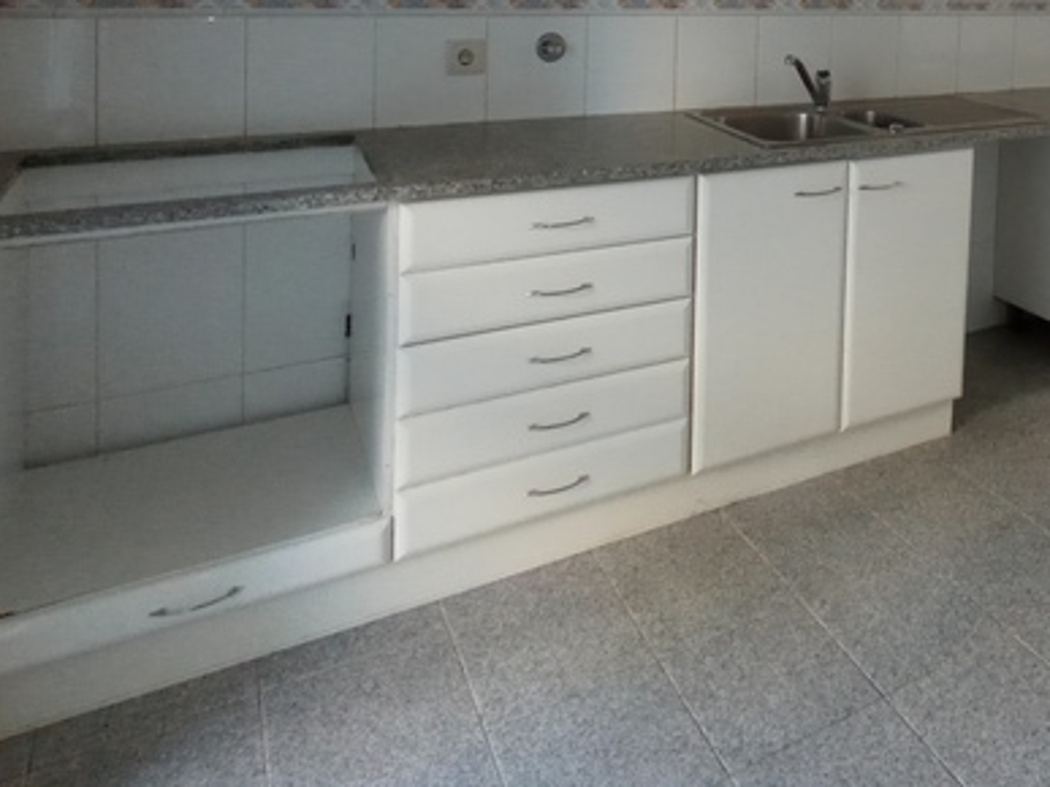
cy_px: -3
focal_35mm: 31
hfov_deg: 52.3
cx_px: 920
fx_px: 940
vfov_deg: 39.9
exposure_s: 1/33.3
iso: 457
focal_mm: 1.65
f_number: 2.2
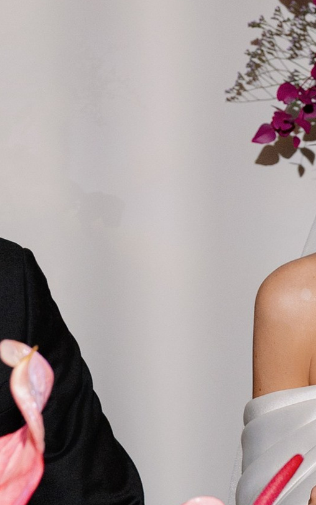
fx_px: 2919
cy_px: 107
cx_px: 144
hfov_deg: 6.2
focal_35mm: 212
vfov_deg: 9.9
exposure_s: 1/160
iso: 400
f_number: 5.6
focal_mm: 44
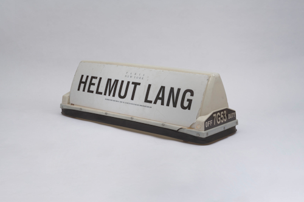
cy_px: 101
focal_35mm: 50
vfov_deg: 27.0
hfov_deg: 39.6
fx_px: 422
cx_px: 152
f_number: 16
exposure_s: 1/100
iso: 100
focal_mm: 50
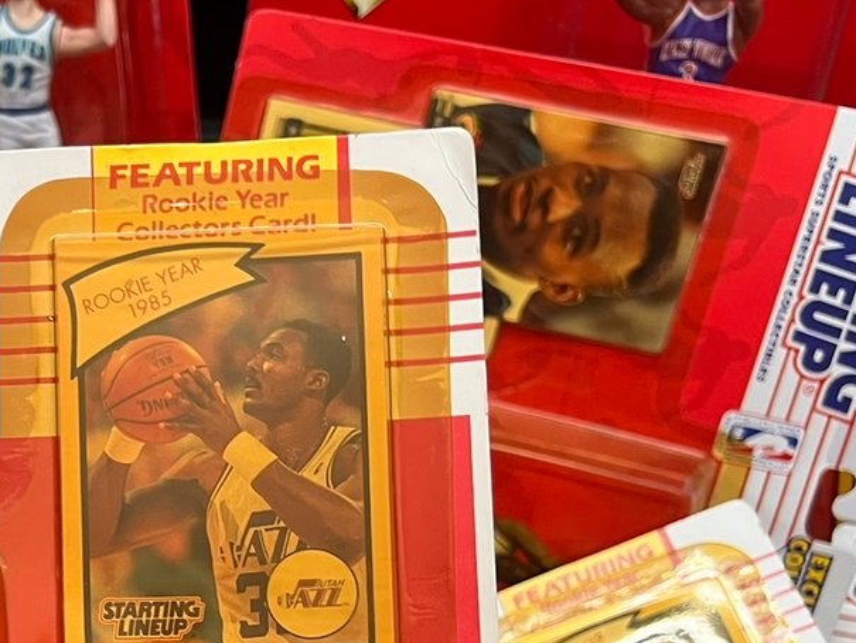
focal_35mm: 65
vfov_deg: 21.5
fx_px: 1608
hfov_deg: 28.2
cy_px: 702
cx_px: 18
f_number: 1.5
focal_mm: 5.7
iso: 125
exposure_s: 1/60
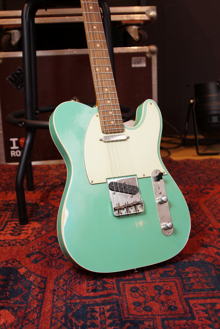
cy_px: 164
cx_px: 110
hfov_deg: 29.9
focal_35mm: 45
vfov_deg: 43.6
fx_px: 412
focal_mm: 30
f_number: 5
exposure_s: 1/10
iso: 100
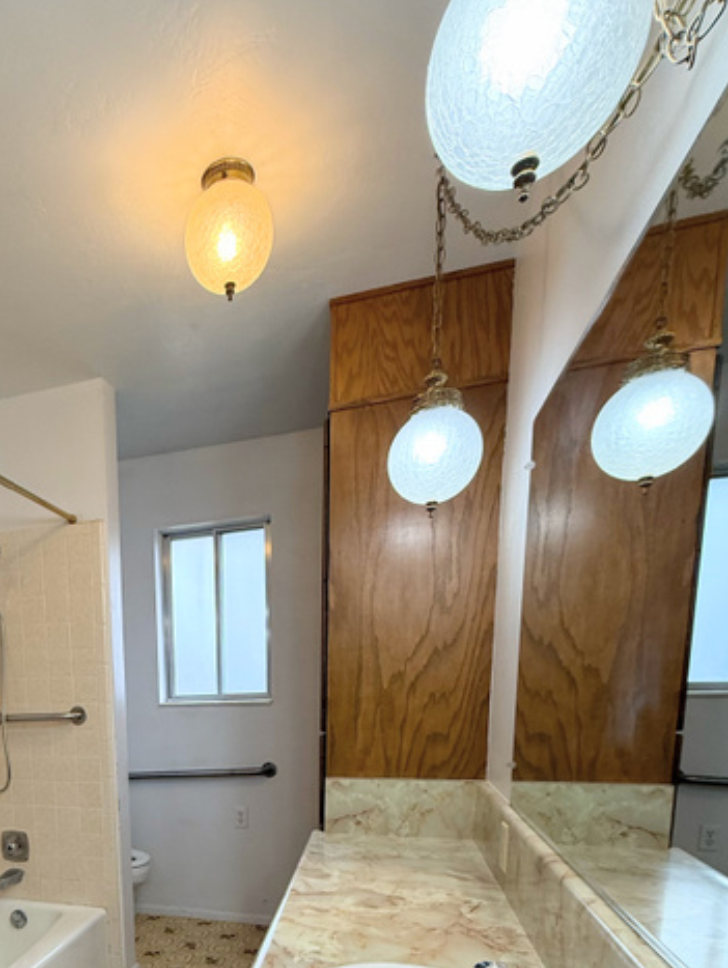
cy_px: 794
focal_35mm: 23
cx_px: 145
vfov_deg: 66.1
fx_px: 644
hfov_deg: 54.8
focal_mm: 2.22
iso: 200
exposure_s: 1/120
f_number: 2.2
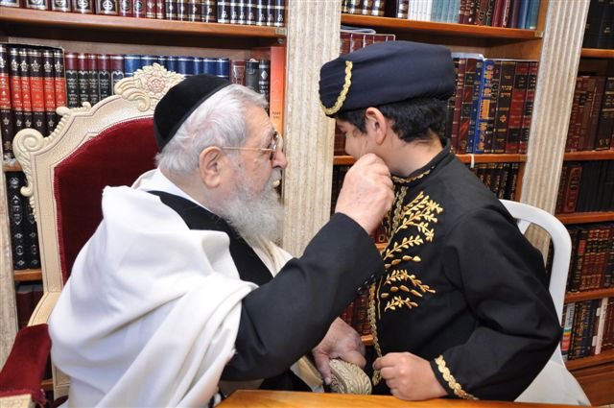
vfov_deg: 39.9
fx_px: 562
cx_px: 307
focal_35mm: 33
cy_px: 204
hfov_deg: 57.3
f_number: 4
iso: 320
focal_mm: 22
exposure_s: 1/60
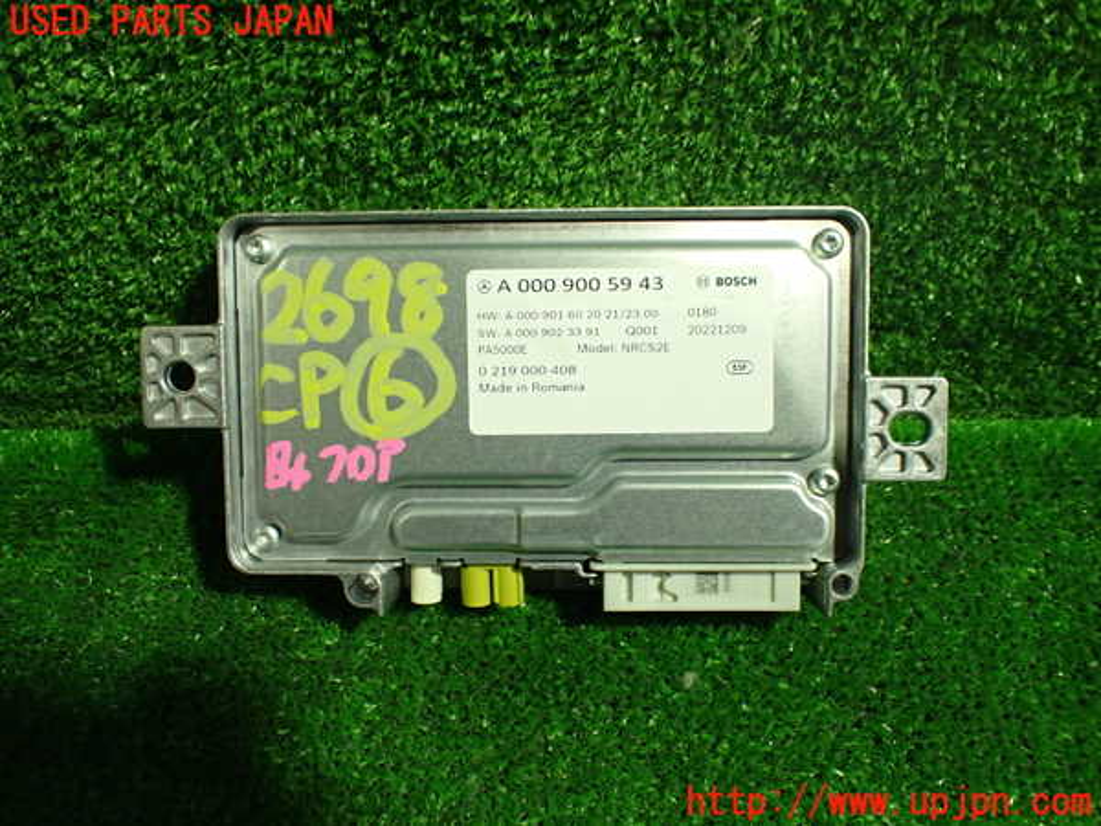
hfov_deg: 60.0
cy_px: 413
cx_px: 550
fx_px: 954
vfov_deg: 46.8
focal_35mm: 30
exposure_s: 1/125
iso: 640
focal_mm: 5.4
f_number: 2.3
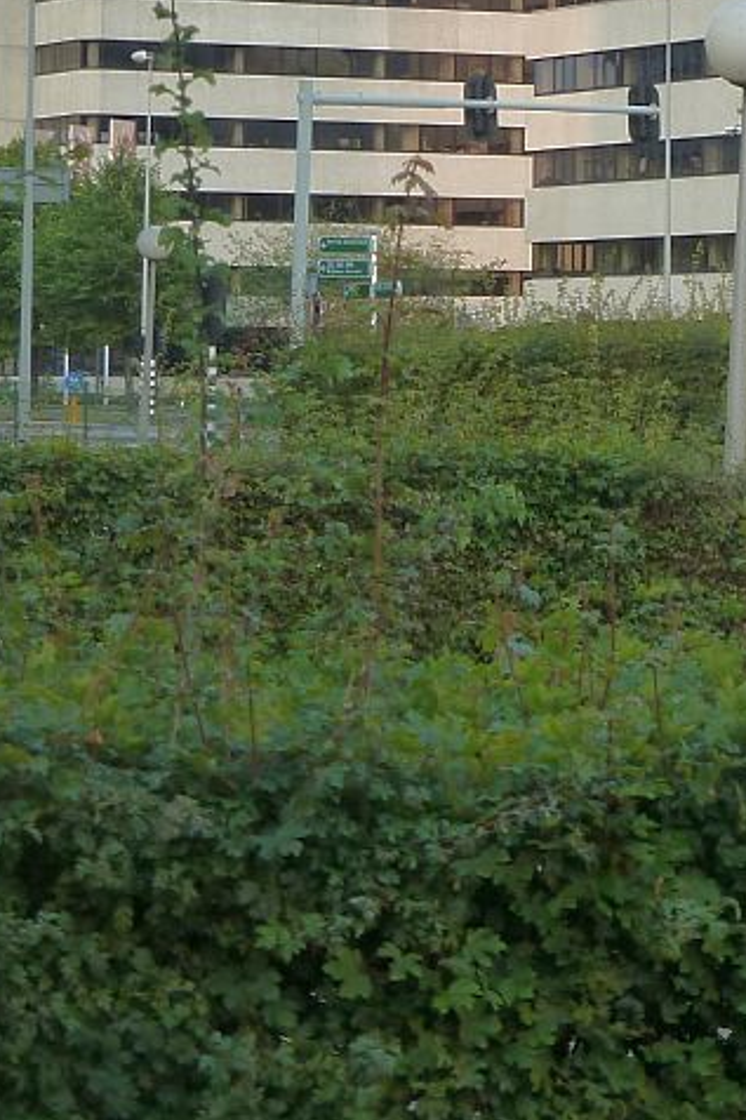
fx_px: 5008
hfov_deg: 8.4
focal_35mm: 161
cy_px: 271
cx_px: 1021
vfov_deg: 12.7
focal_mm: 11.9
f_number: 4.1
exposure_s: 1/80
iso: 125
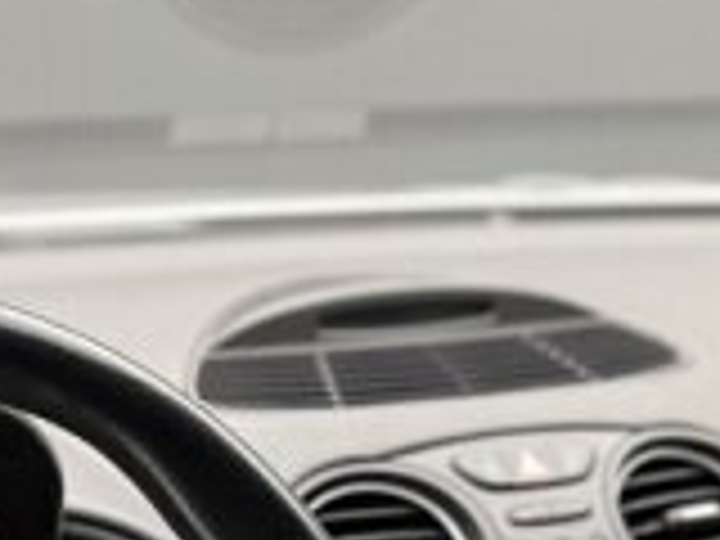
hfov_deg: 20.4
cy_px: 796
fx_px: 1997
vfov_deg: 14.4
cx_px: 261
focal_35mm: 96
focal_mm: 6.76
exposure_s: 1/60
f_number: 1.78
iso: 500
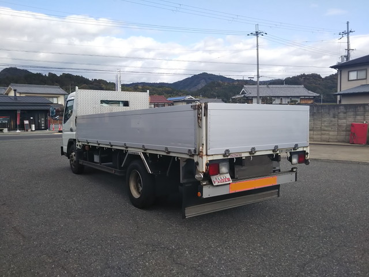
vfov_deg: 46.8
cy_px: 138
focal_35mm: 30
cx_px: 184
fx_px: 320
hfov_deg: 60.0
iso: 20
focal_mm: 4
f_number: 2.2
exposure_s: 1/584
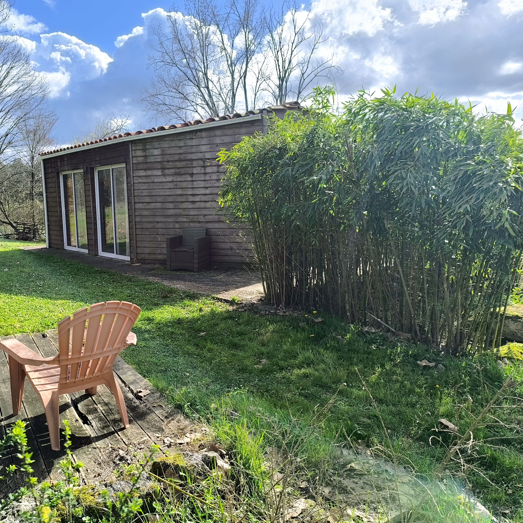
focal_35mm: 28
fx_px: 479
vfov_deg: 57.3
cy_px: 266
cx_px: 175
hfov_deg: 56.1
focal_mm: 6.14
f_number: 1.65
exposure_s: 1/1522
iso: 50
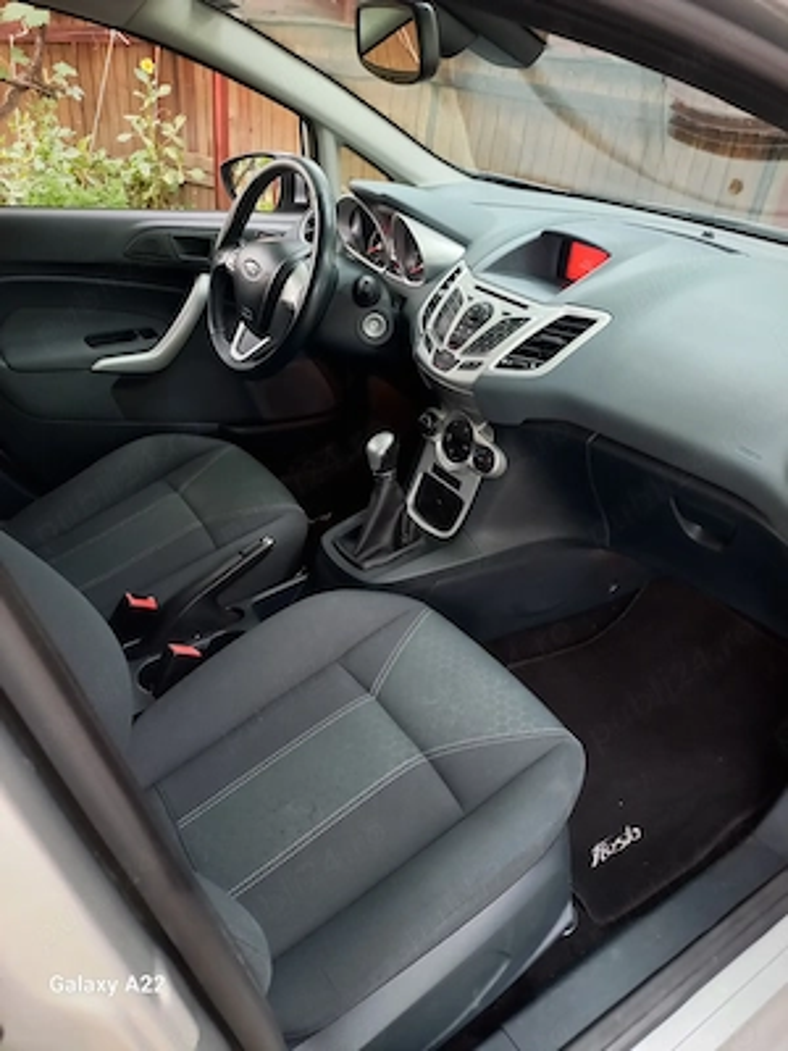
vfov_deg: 69.4
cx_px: 394
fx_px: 759
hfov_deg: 54.9
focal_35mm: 25
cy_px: 526
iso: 400
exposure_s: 1/33
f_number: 1.8
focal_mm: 4.65
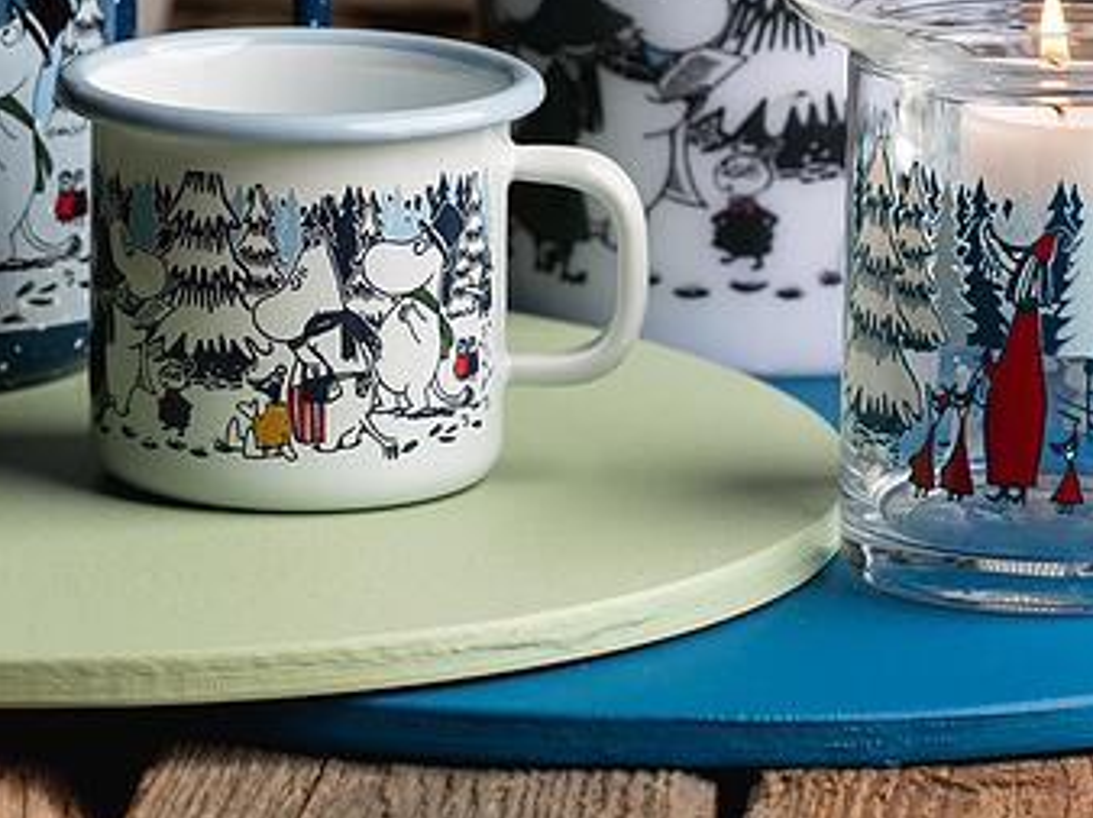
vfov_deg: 3.3
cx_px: 545
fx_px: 14167
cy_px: 32
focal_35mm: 449
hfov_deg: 4.4
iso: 400
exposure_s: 1/160
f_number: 8
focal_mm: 182
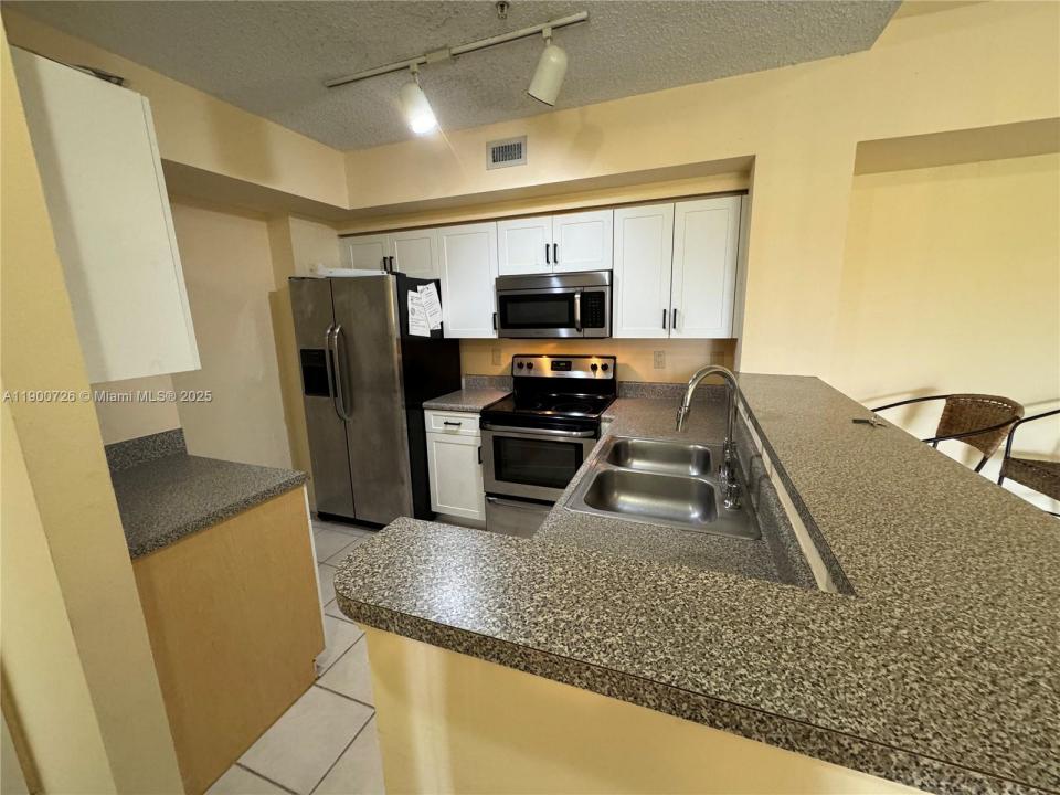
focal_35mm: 14
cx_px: 530
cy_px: 398
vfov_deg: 85.7
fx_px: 429
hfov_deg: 102.1
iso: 400
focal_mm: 2.22
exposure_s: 1/60
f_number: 2.2
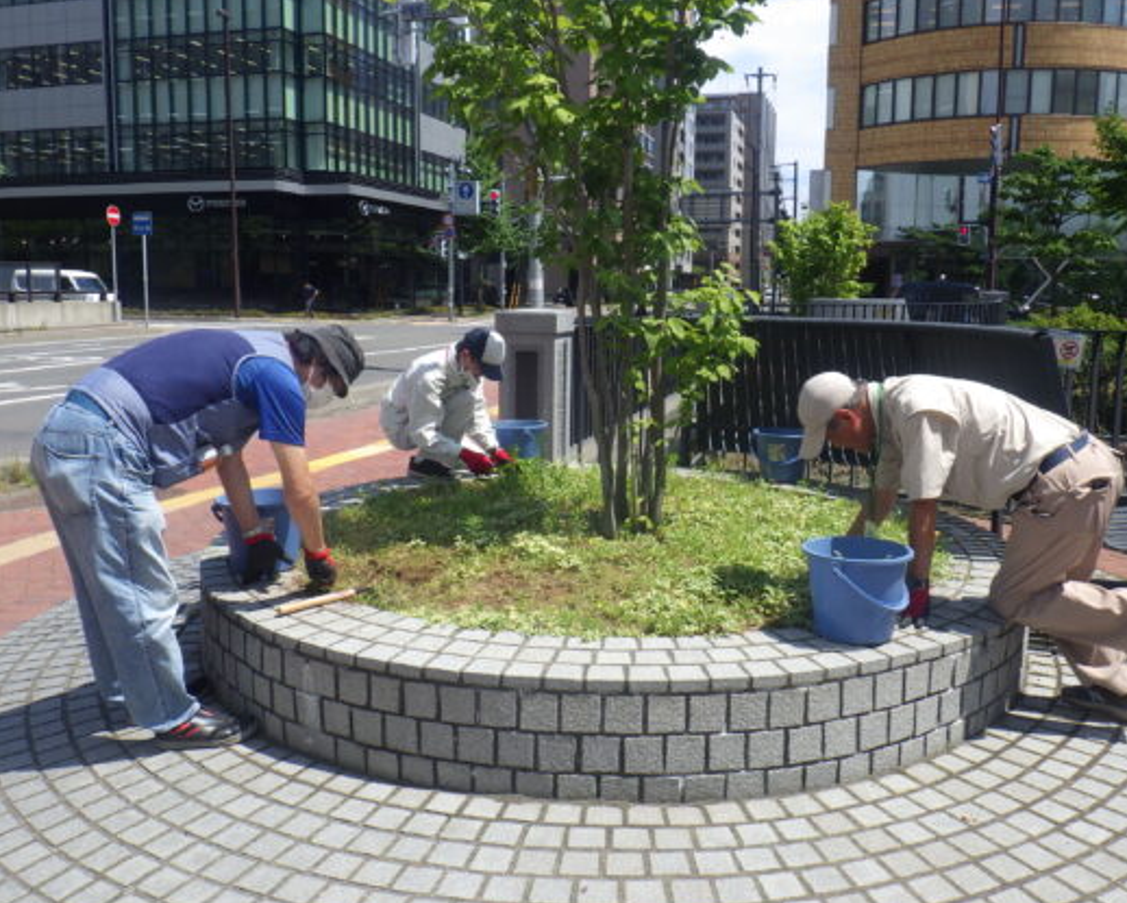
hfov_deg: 58.6
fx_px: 1001
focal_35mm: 30
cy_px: 456
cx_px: 615
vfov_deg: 48.5
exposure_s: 1/800
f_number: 4.2
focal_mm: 5
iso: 125
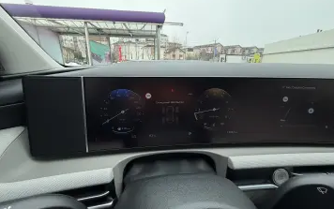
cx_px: 168
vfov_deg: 74.8
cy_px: 99
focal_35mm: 15
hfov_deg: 101.4
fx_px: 137
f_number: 2.2
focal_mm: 2.22
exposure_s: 1/502
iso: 64
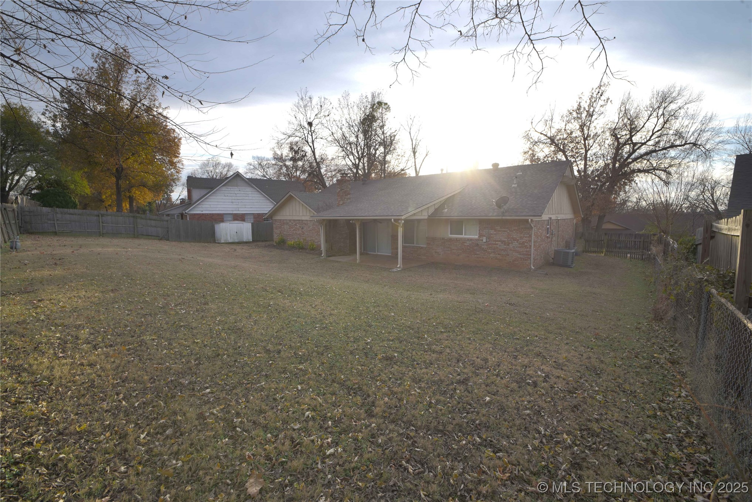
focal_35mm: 15
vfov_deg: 77.4
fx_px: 313
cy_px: 251
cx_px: 376
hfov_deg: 100.4
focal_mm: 15
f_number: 13
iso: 500
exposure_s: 1/320
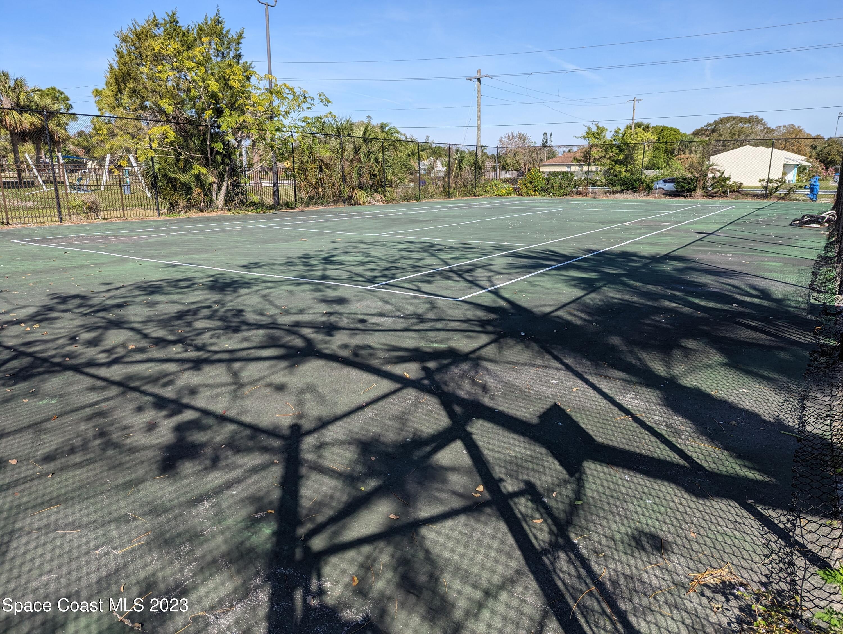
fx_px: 585
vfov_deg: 56.9
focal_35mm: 24
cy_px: 317
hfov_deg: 71.5
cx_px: 422
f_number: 1.85
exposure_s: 1/1795
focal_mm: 6.81
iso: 45
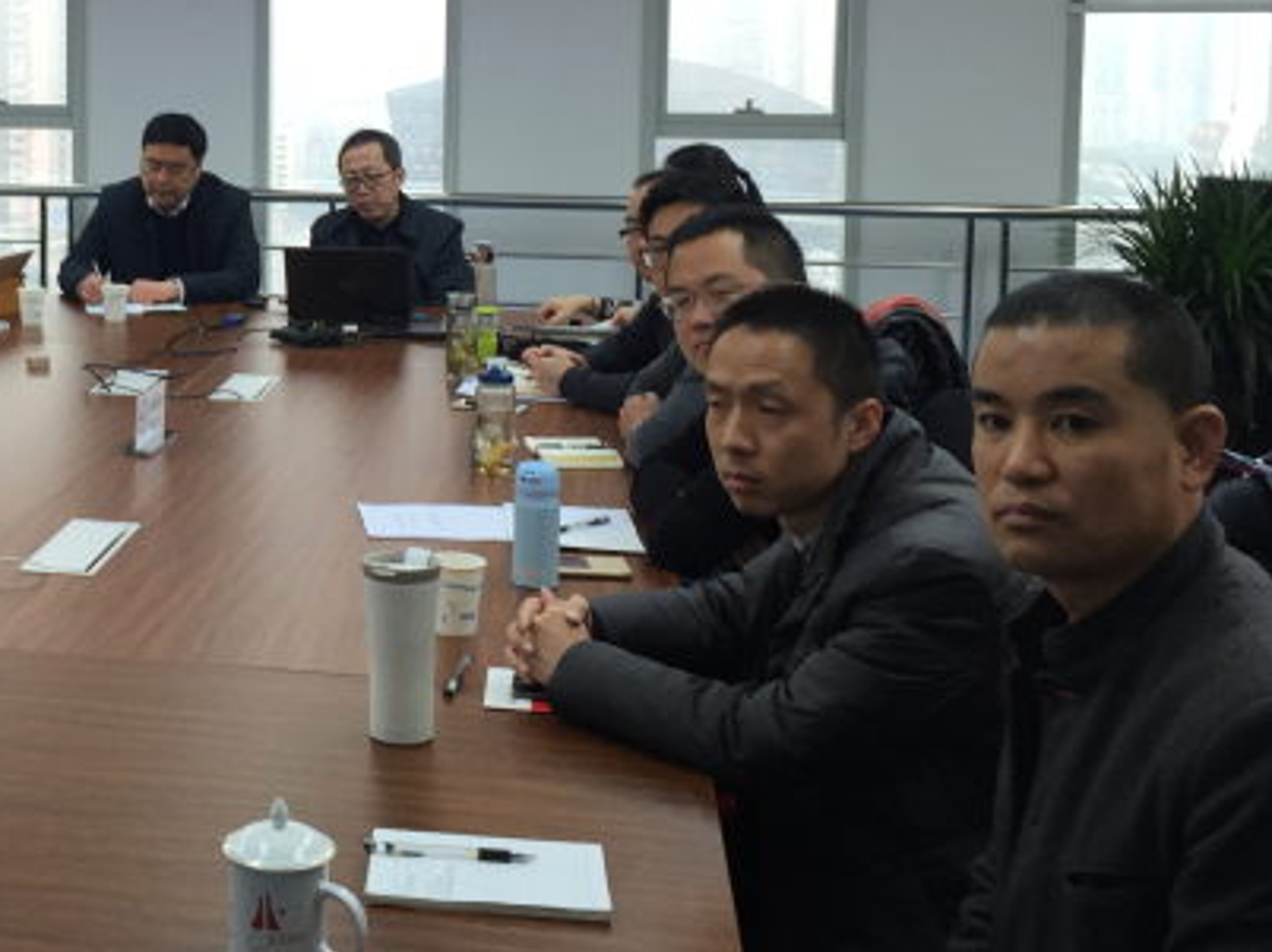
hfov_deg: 35.2
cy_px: 237
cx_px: 187
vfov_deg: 27.6
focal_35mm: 52
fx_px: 1910
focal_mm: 4.15
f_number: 2.2
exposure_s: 1/60
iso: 40
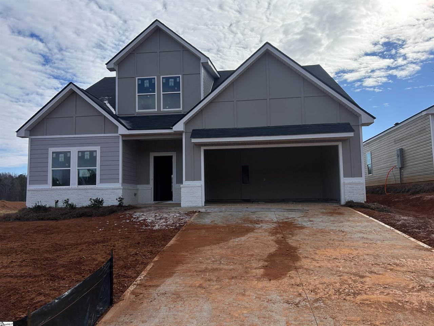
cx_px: 217
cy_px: 163
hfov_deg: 67.3
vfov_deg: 53.1
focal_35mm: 26
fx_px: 326
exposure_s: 1/11364
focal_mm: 5.7
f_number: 1.5
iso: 50
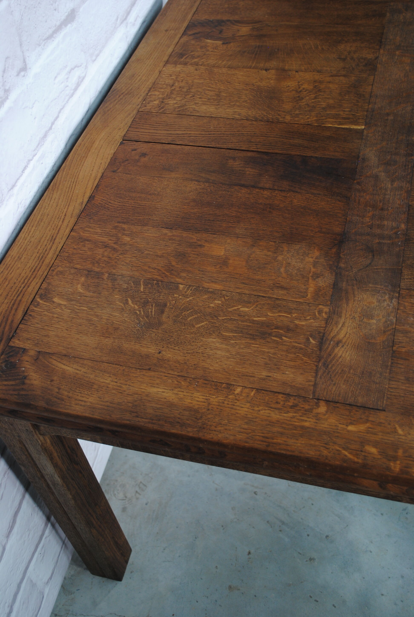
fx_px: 670
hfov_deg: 34.4
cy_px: 308
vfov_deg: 49.5
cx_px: 207
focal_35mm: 39
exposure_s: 1/30
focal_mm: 26
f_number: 4.2
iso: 250
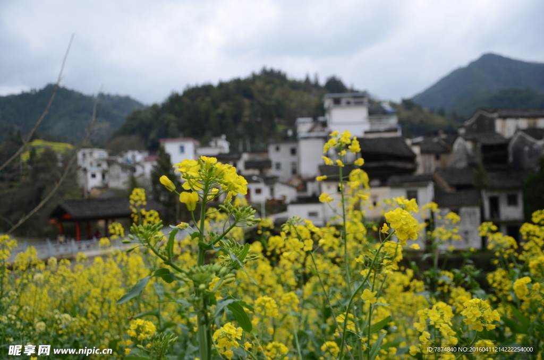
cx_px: 272
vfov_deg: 41.5
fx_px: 475
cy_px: 180
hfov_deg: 59.6
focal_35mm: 32
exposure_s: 1/640
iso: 100
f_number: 3.8
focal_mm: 21
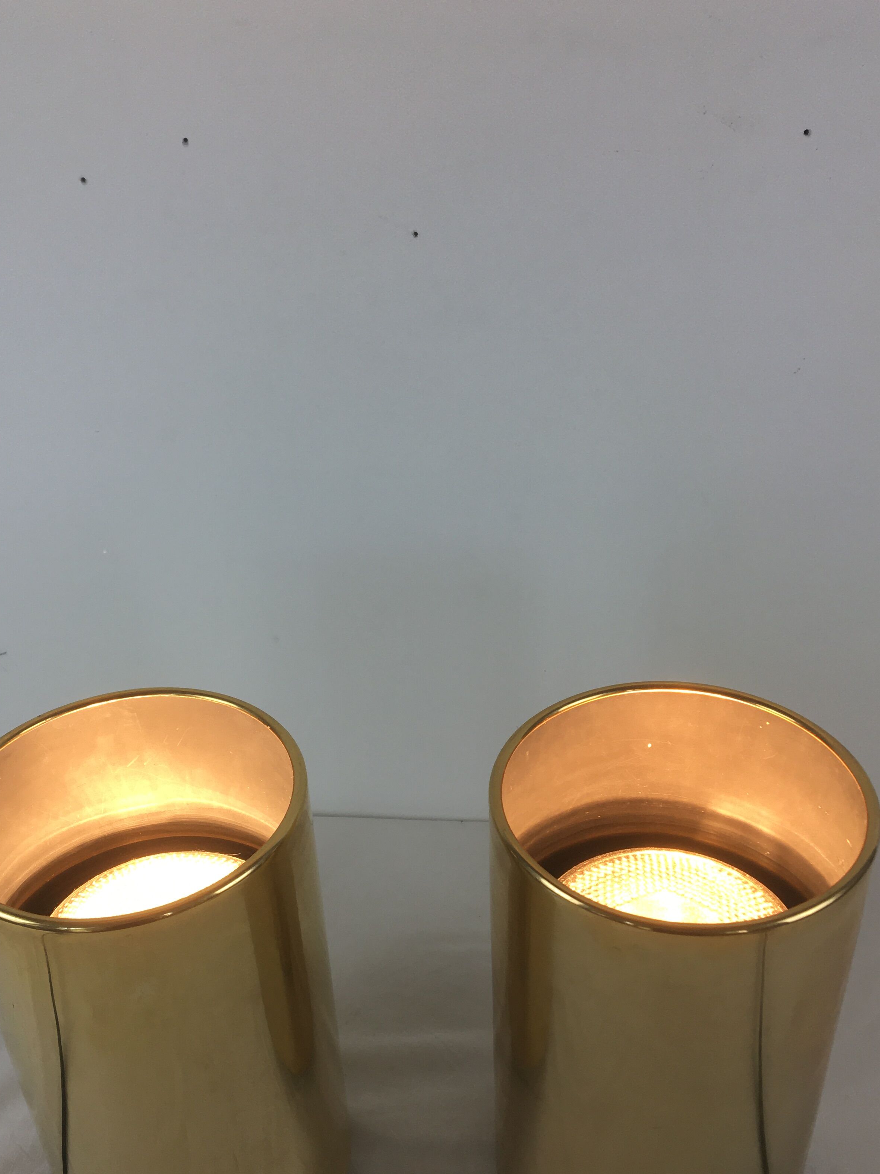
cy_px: 702
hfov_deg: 38.6
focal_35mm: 37
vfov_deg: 49.8
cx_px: 384
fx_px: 1254
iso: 40
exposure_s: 1/100
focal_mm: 4.15
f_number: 2.2
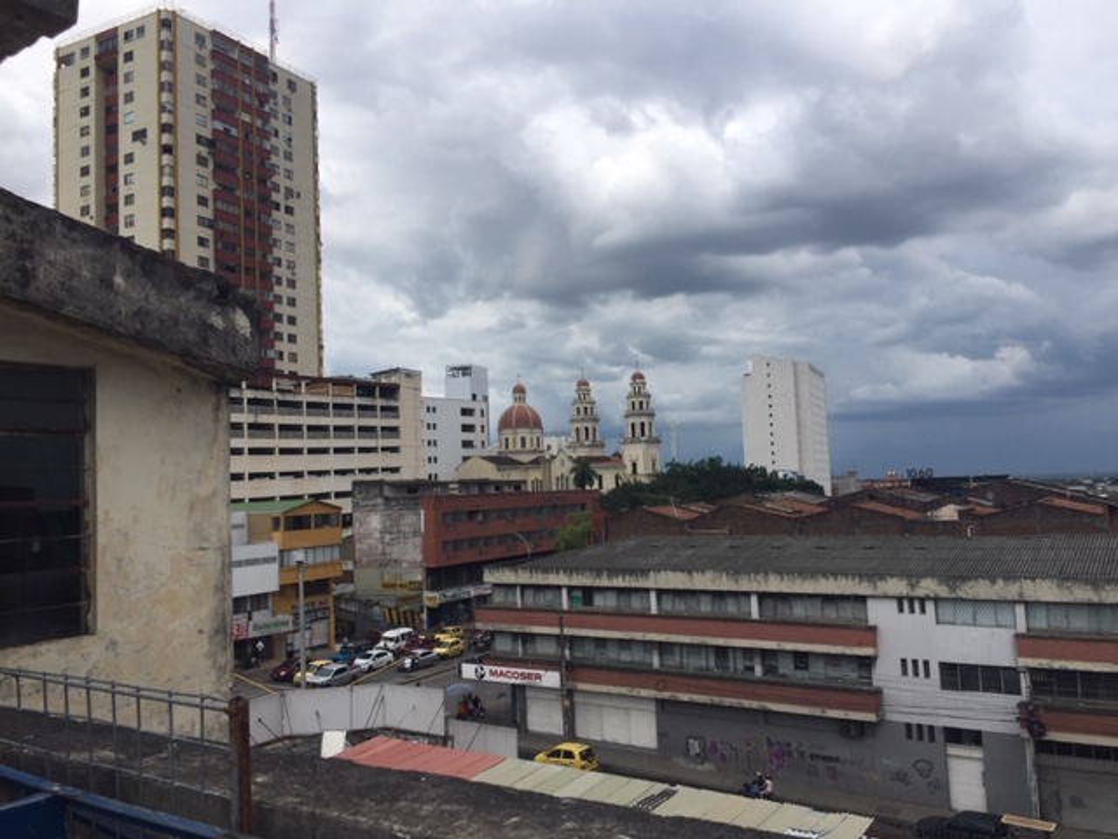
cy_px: 420
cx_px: 559
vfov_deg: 48.2
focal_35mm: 29
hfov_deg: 61.7
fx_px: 937
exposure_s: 1/2326
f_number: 2.2
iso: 32
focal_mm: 4.15
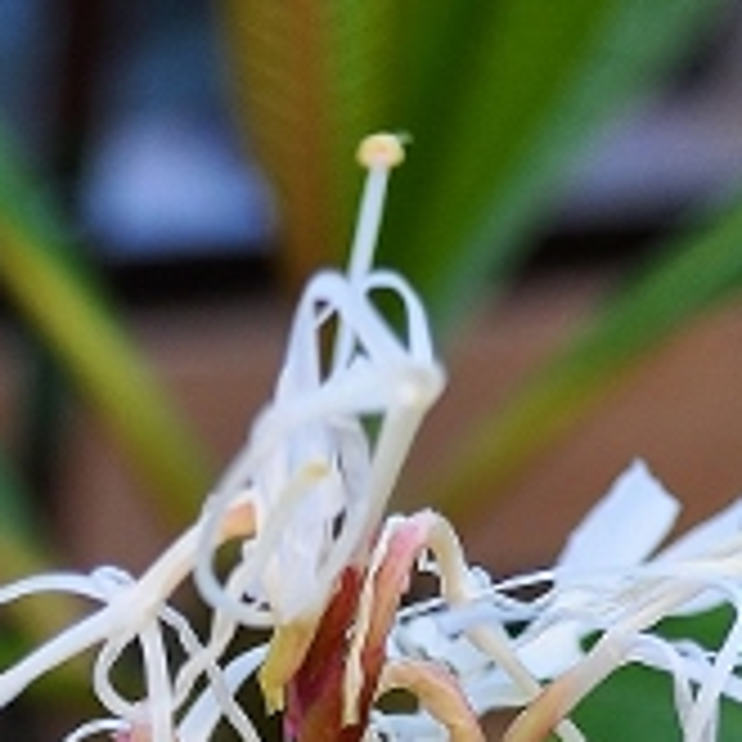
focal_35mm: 179
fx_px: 4342
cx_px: 160
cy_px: 1376
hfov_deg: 9.7
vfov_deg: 9.3
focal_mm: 29
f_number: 4.5
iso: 400
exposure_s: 1/80
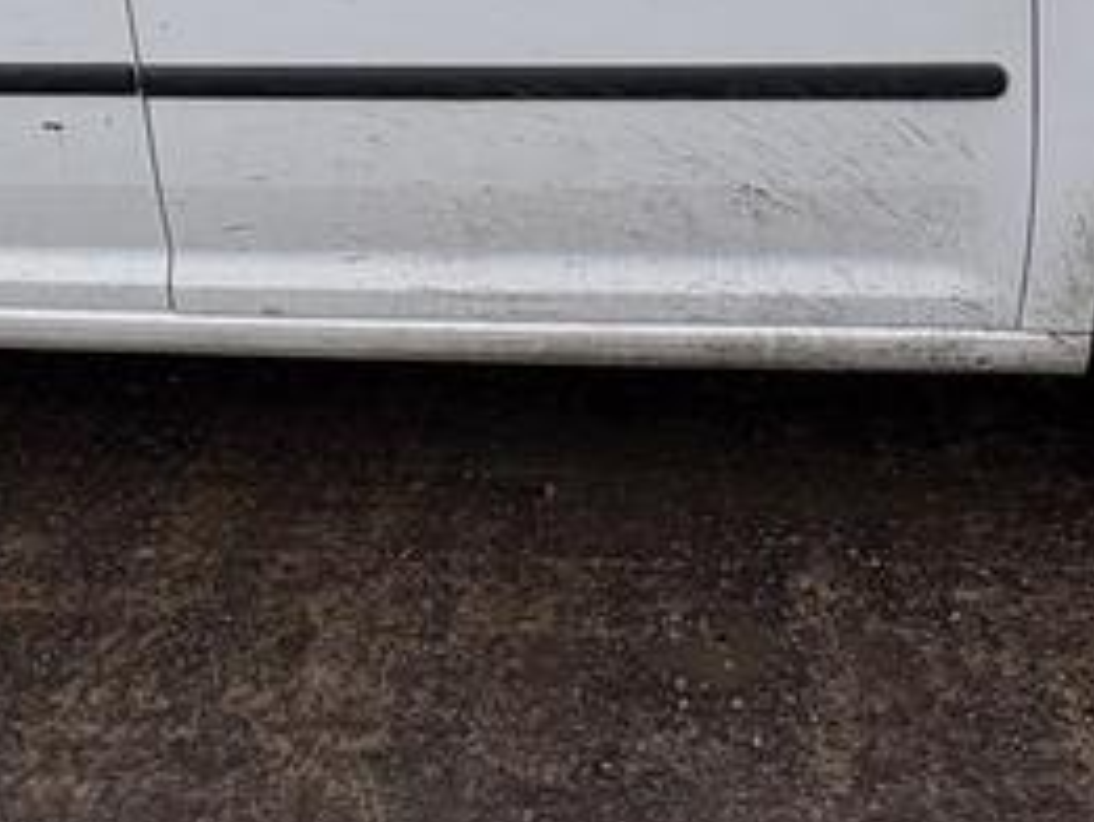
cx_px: 423
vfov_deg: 25.4
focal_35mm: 48
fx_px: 1518
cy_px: -289
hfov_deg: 39.4
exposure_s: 1/302
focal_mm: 2.22
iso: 40
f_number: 2.2
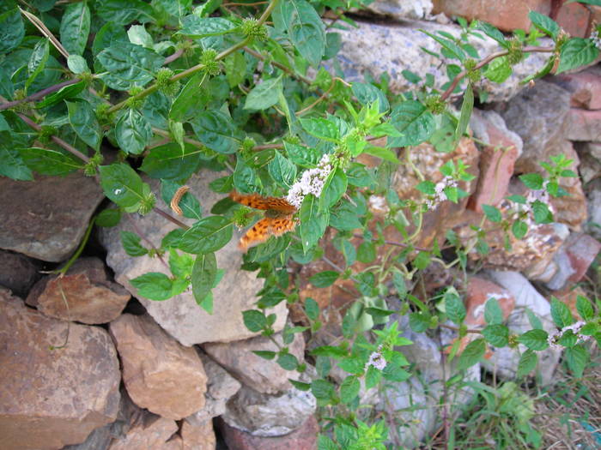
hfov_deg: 49.0
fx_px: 660
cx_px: 300
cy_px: 225
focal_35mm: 38
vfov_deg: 37.7
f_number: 3.2
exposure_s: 1/36.3
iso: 50
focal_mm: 6.3
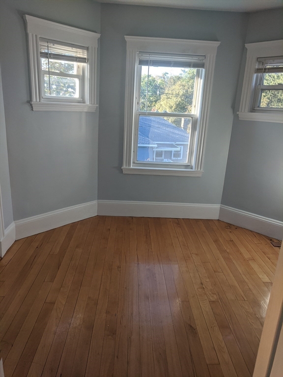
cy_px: 188
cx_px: 142
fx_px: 283
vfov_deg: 67.3
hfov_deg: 53.1
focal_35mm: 26
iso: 64
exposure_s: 1/262
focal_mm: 4.67
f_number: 2
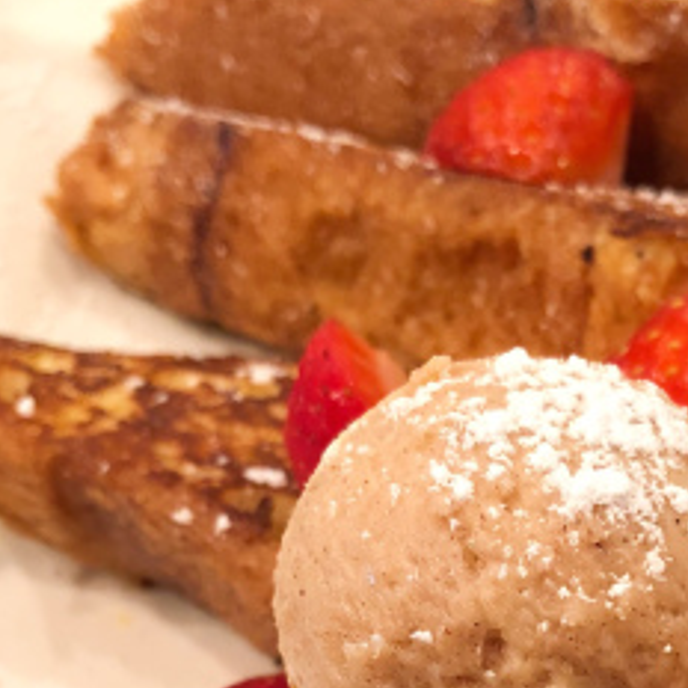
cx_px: 590
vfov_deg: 23.8
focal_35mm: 69
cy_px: 706
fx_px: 1552
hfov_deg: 24.4
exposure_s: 1/11
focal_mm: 3.99
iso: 100
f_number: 1.8
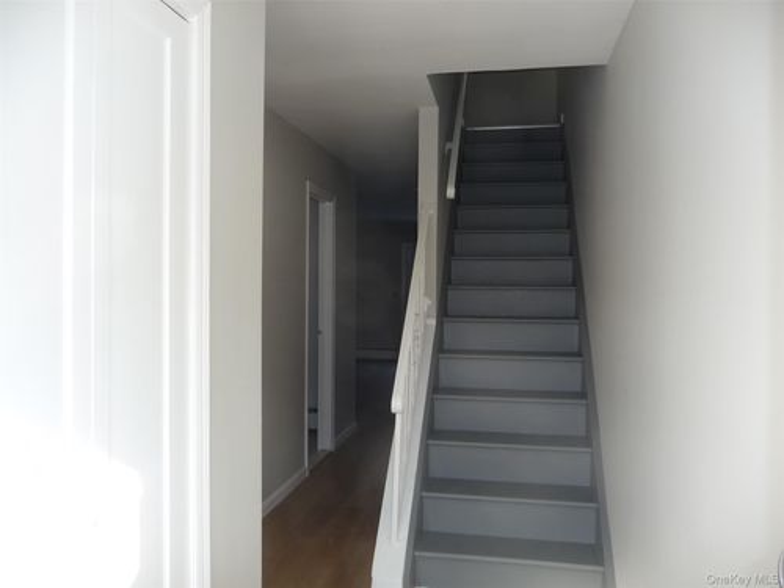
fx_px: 634
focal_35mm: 28
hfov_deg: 63.4
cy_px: 294
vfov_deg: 49.7
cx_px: 392
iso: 100
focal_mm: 4.7
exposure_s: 1/125
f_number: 3.3
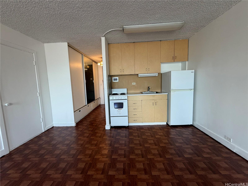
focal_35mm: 14
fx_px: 100
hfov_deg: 102.1
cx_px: 124
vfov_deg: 85.7
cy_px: 93
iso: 125
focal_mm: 2.22
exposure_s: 1/120
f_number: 2.2
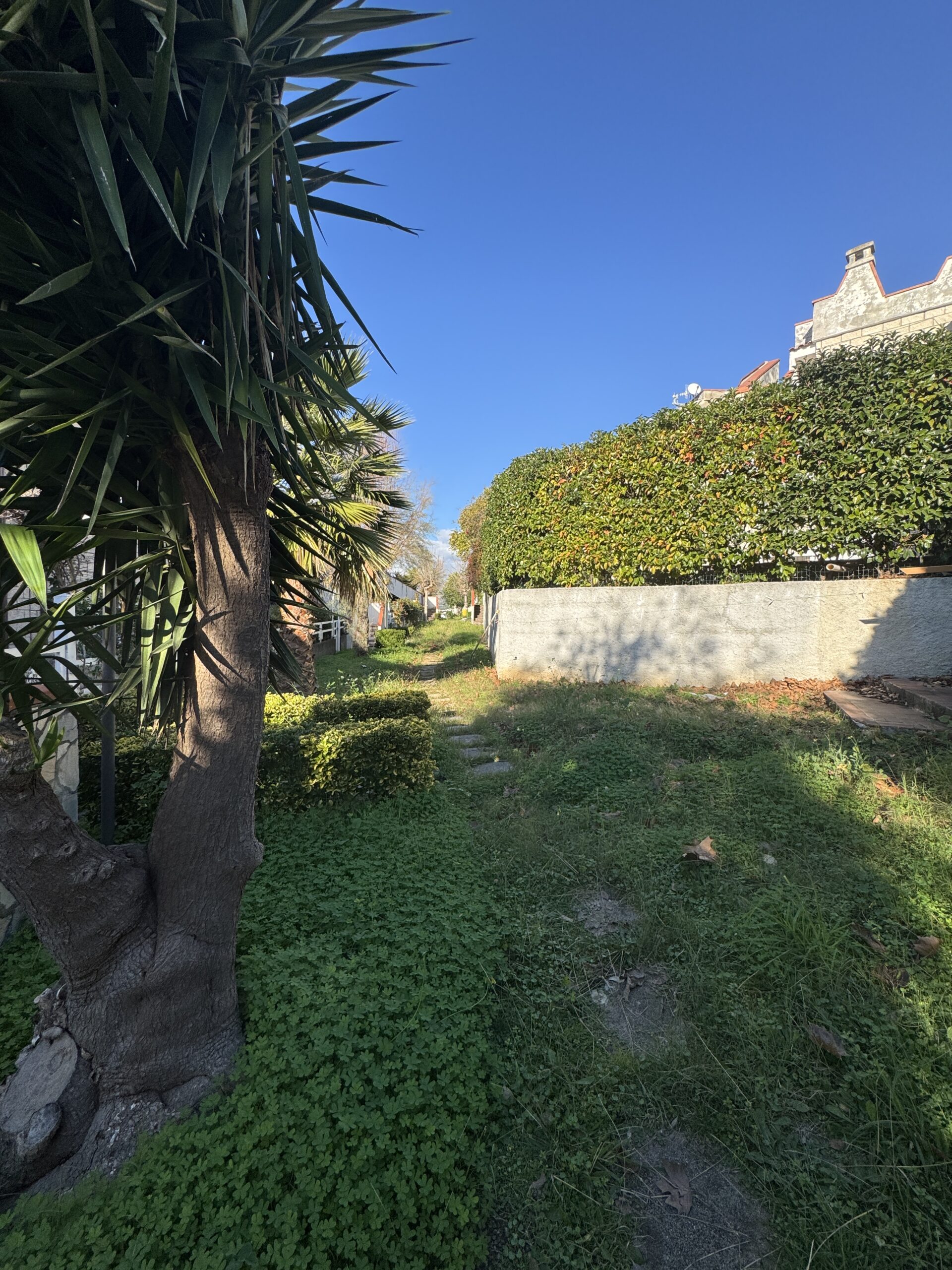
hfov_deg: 85.7
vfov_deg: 102.1
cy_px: 635
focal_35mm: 14
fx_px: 513
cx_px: 476
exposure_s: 1/956
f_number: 2.2
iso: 50
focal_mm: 2.22
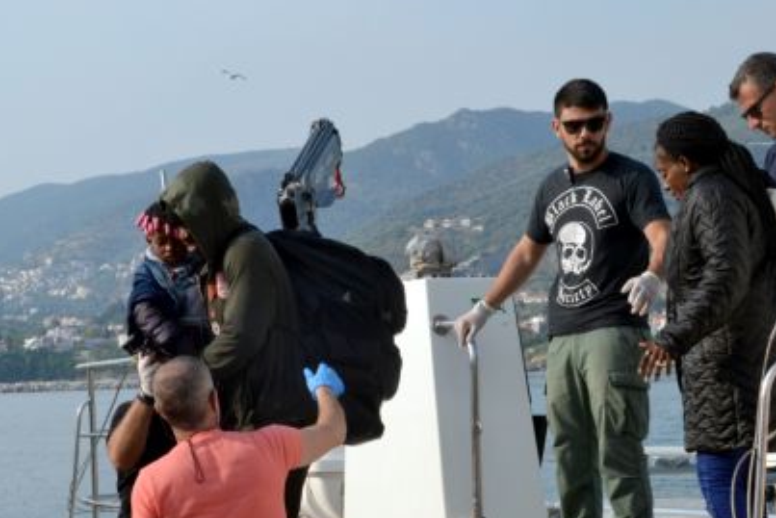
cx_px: 331
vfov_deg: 11.0
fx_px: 2674
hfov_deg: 16.5
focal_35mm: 124
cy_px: 365
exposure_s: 1/640
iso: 800
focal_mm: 52
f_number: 13
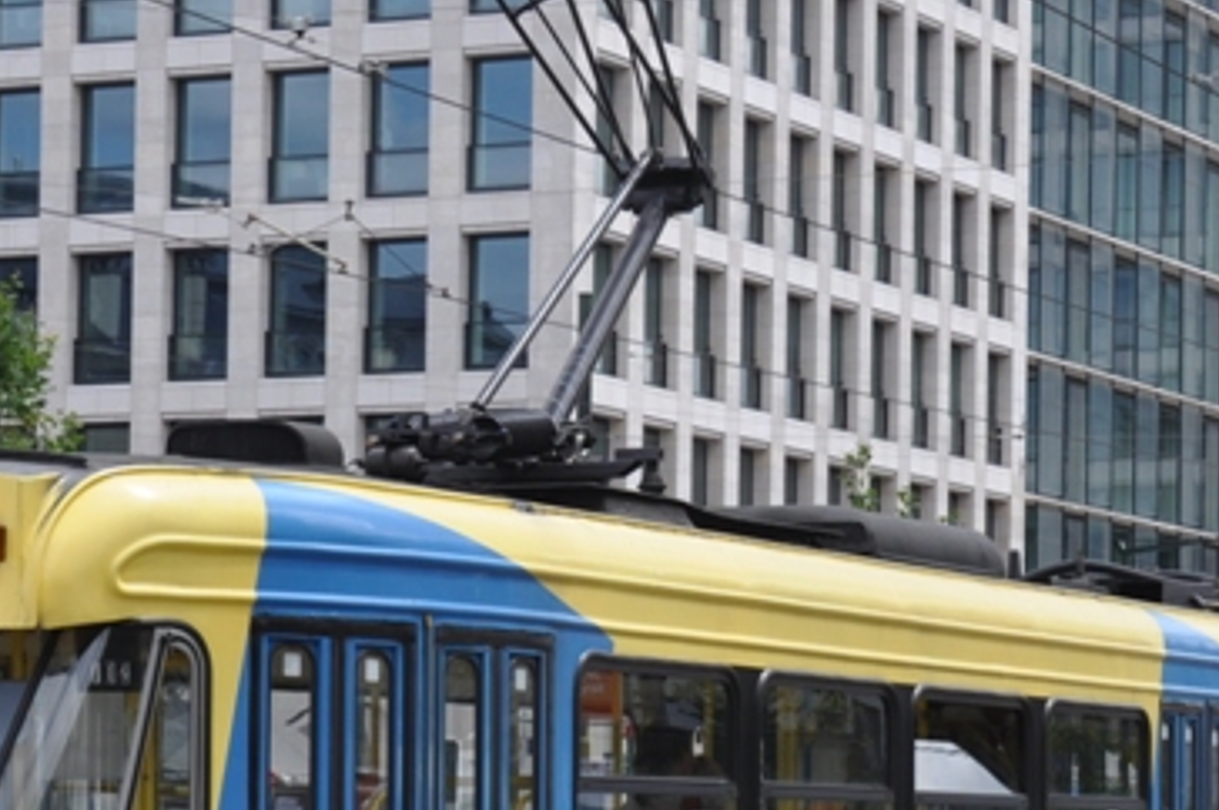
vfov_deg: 10.1
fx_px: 4567
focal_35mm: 135
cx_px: 593
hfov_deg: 15.2
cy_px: 703
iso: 200
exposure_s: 1/250
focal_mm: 32
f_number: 8
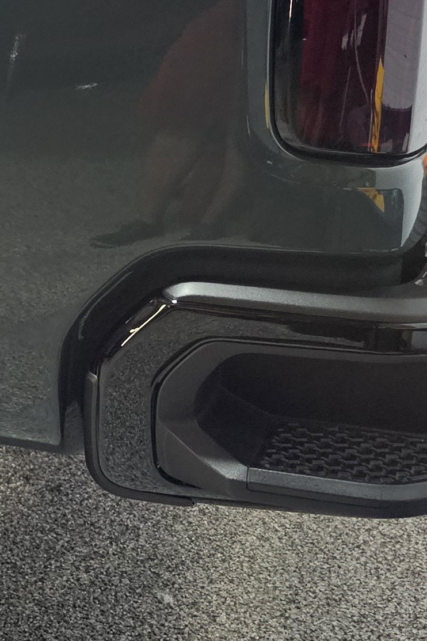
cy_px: -60
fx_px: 1530
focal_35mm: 86
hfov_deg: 12.8
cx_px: -550
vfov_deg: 22.4
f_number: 1.7
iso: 500
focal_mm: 6.3
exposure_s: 1/120
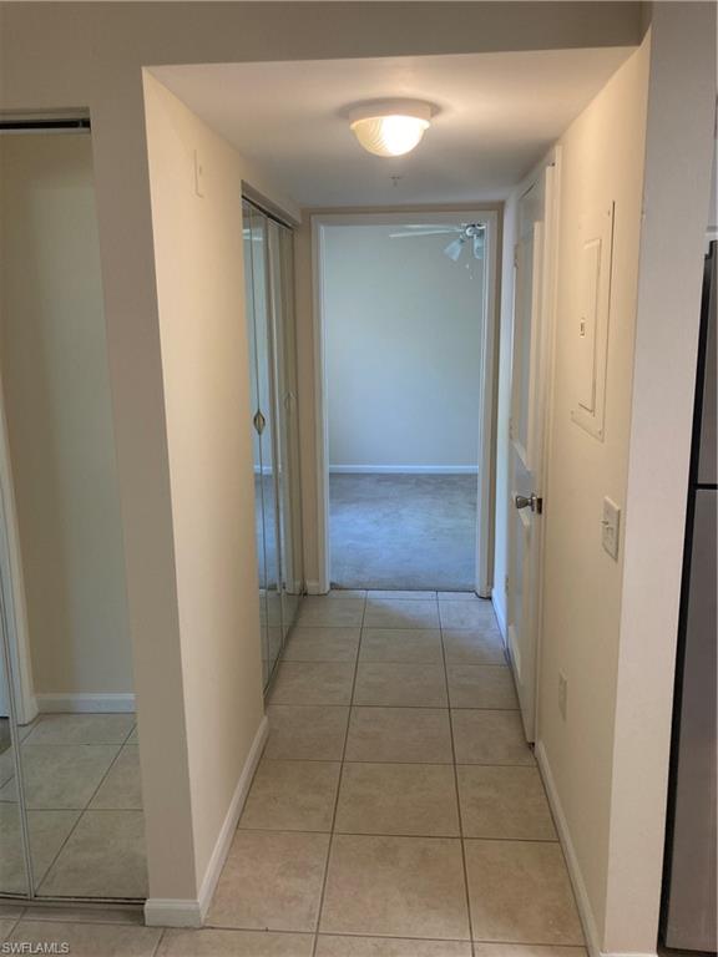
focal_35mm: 28
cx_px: 359
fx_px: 774
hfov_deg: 49.7
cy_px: 478
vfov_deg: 63.4
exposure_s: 1/60
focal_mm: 3.99
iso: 125
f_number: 1.8
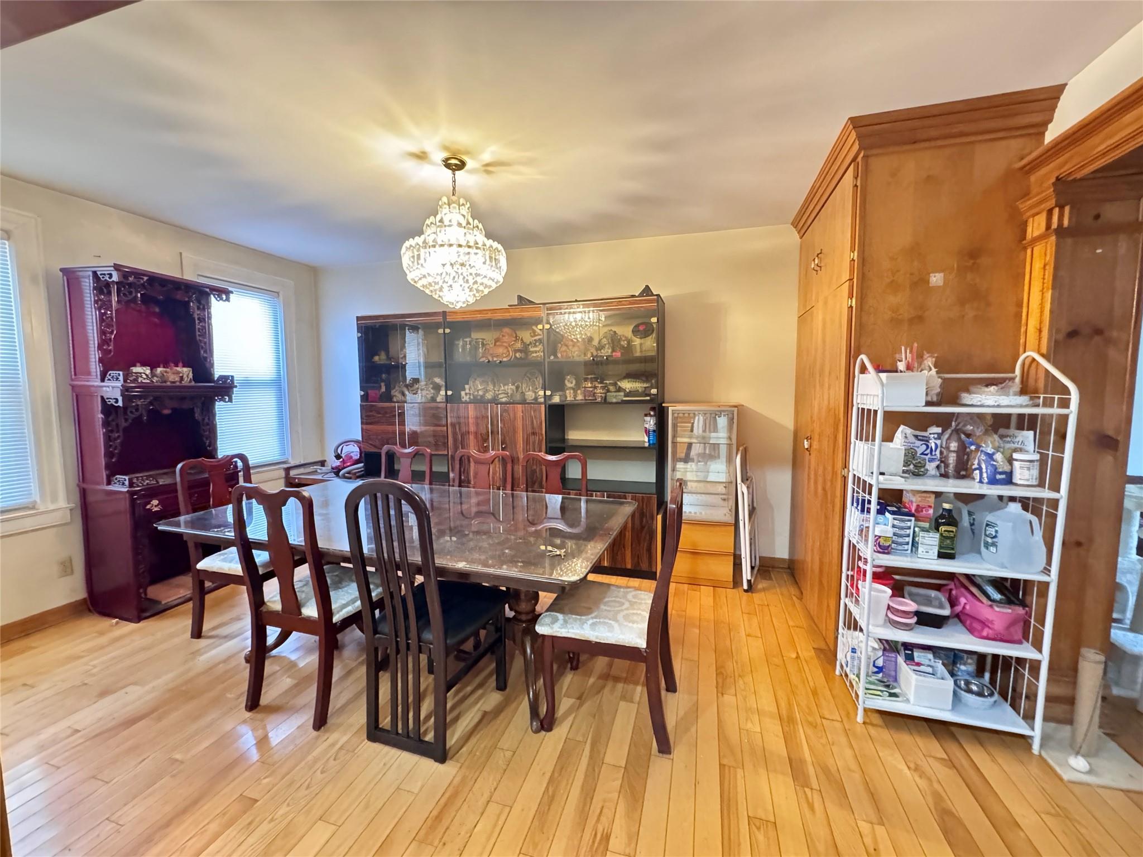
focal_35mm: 14
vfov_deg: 85.7
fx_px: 462
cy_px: 428
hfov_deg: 102.1
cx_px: 572
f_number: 2.2
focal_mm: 2.22
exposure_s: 1/40
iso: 1600
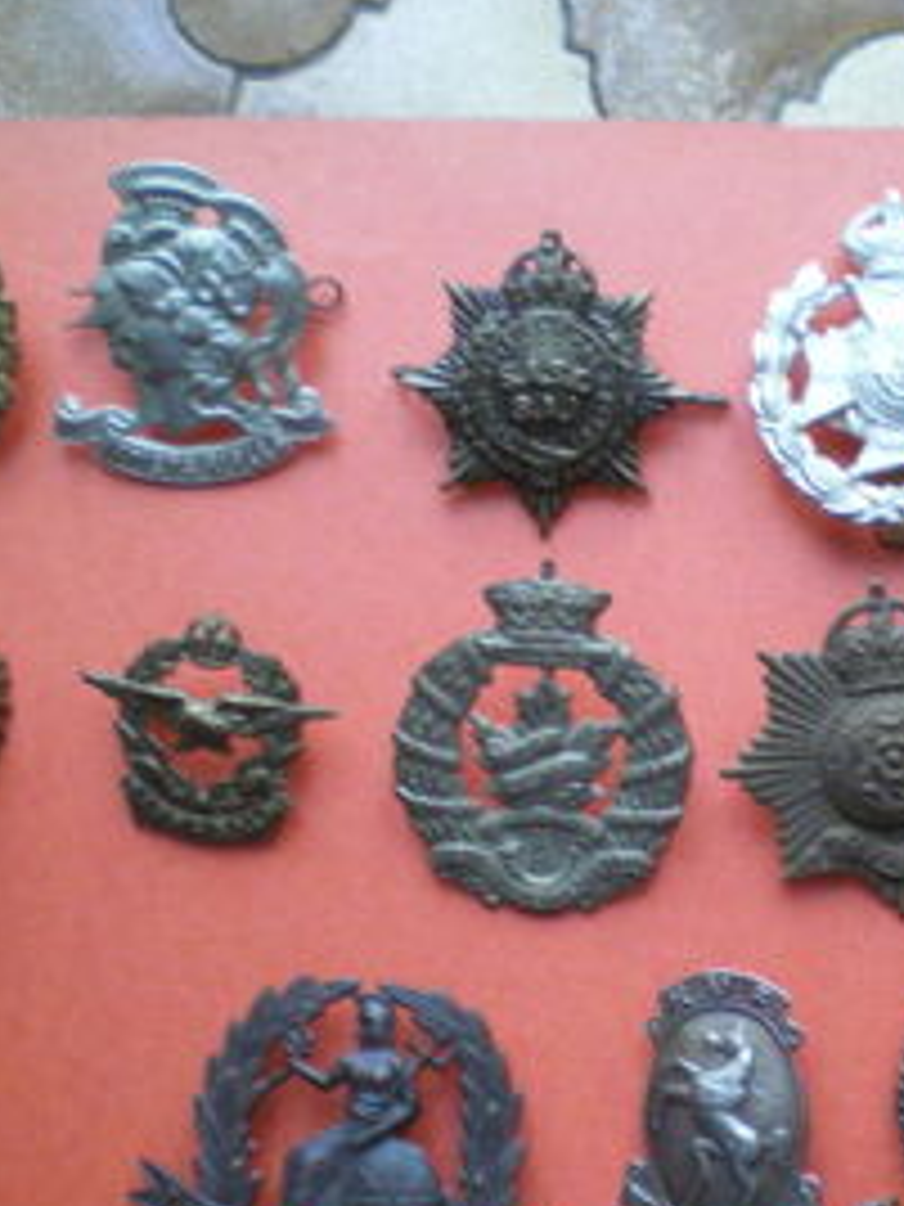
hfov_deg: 21.3
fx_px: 2368
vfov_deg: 28.5
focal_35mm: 68
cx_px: 756
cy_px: 752
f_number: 3.1
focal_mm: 6.3
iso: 400
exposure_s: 1/25
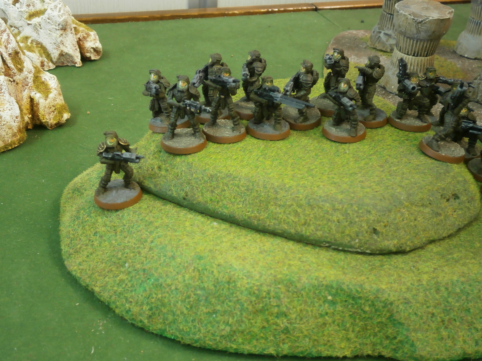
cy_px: 180
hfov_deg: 40.4
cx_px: 241
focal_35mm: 47
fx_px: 654
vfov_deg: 30.9
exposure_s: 1/10
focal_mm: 8.3
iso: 200
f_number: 3.4
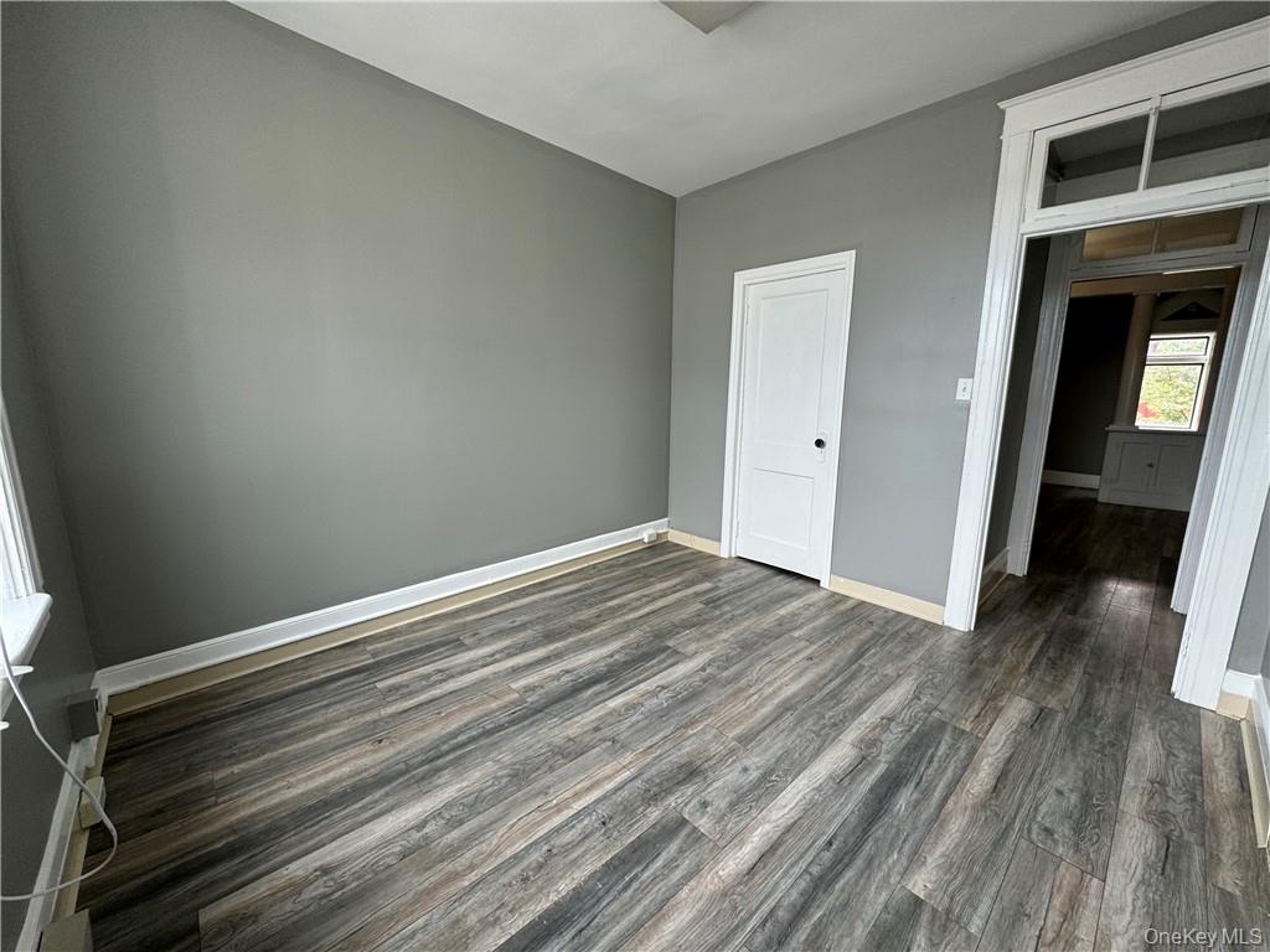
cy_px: 476
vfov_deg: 85.7
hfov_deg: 102.1
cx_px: 635
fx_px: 514
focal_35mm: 14
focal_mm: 2.22
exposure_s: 1/99
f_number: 2.2
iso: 64
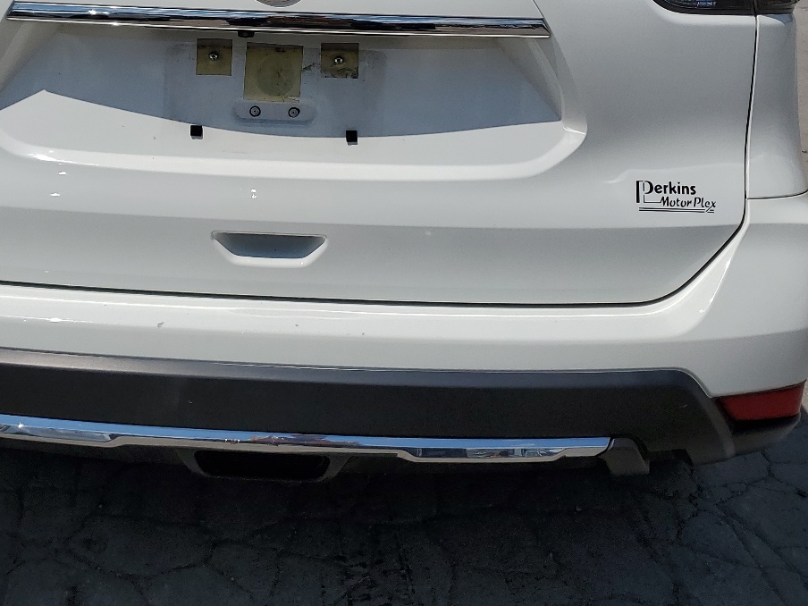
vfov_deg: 30.6
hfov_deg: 40.8
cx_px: 287
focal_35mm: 46
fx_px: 1074
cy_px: 108
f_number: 1.5
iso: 51
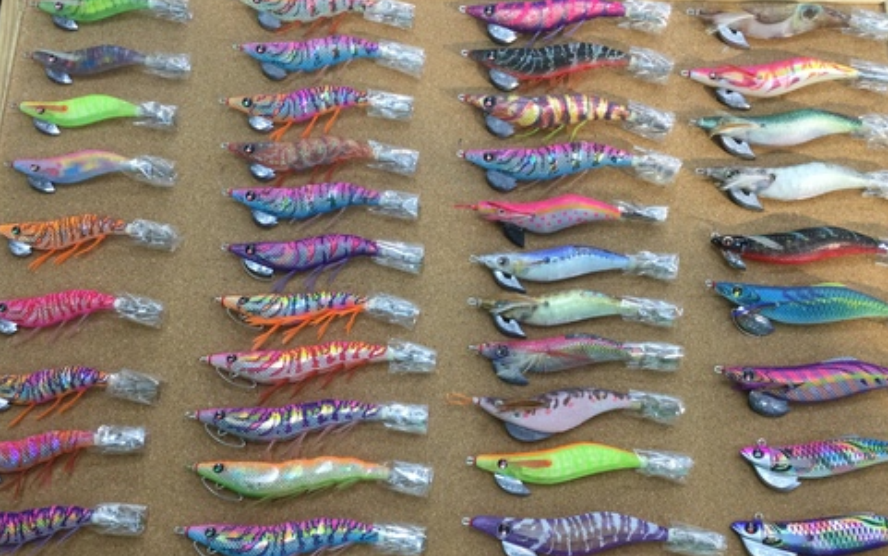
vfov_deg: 31.3
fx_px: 993
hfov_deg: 48.2
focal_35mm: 41
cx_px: 450
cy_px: 303
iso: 32
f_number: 2.4
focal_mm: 3.3
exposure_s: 1/30
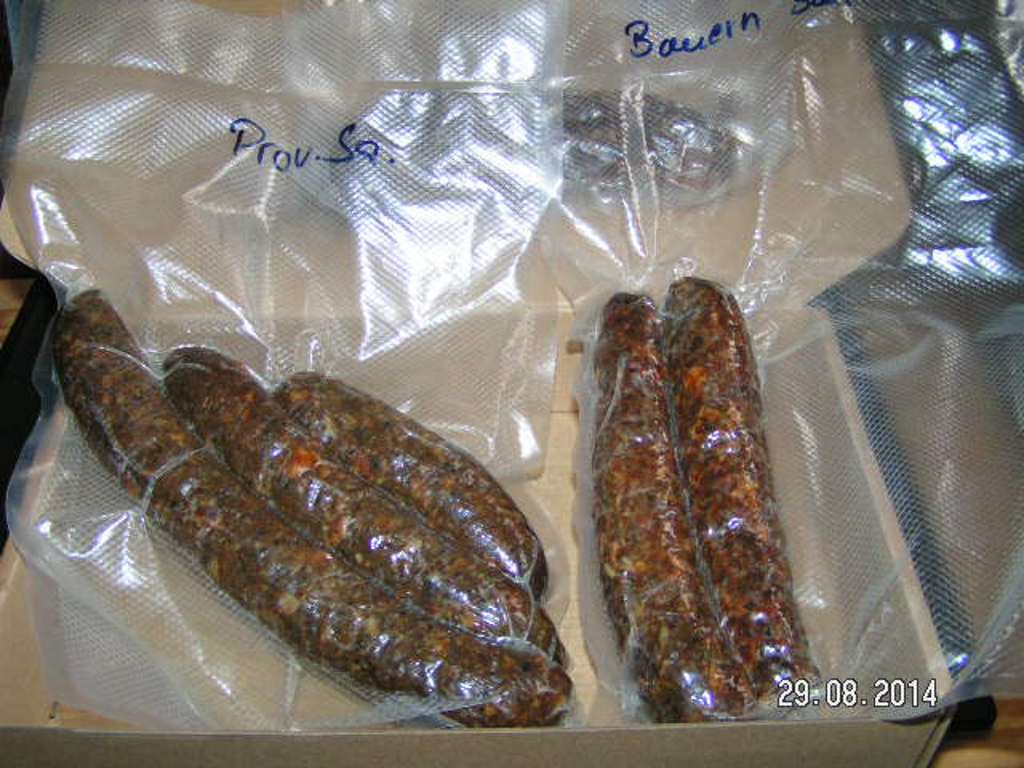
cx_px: 512
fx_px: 1124
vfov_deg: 37.7
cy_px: 384
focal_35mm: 38
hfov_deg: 49.0
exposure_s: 1/40
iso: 200
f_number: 2.8
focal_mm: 5.8
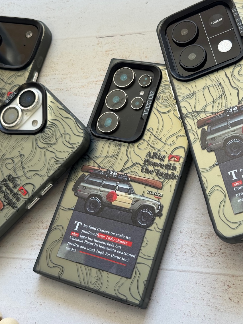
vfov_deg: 35.5
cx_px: 126
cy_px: 155
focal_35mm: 54
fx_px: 506
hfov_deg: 27.0
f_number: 1.78
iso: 64
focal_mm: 6.76
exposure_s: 1/187
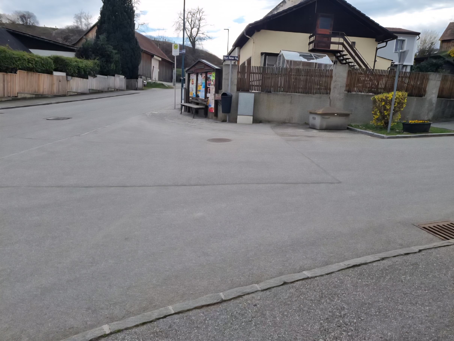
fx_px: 341
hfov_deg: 67.3
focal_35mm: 26
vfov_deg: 53.1
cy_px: 170
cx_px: 227
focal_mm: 5.4
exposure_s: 1/2000
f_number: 1.8
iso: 50
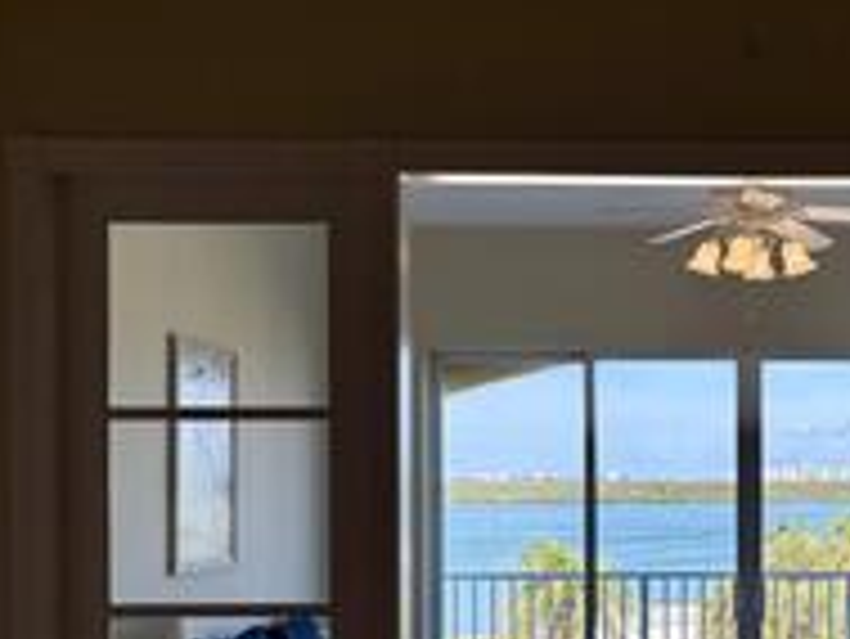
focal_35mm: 55
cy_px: 482
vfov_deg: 26.2
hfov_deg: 33.0
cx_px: 774
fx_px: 1351
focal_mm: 5.96
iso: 64
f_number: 1.6
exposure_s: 1/1064
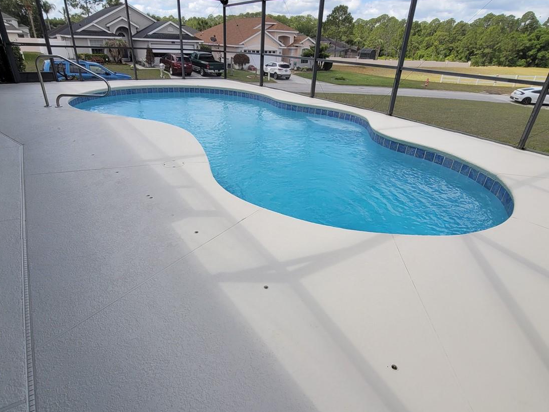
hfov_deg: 84.6
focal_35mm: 19
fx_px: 301
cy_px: 230
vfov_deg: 68.4
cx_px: 260
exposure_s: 1/965
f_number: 2.2
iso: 64
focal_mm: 2.2
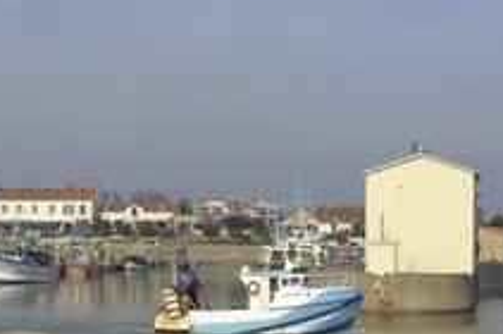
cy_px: 217
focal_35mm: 102
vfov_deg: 13.4
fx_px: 1423
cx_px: 142
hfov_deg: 19.9
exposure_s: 1/160
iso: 100
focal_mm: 34
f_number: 12
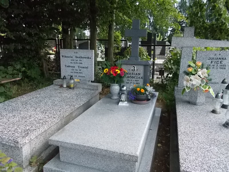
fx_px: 172
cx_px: 114
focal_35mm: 26
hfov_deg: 67.3
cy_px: 86
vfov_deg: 53.1
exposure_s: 1/200
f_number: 8
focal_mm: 4.6
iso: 400
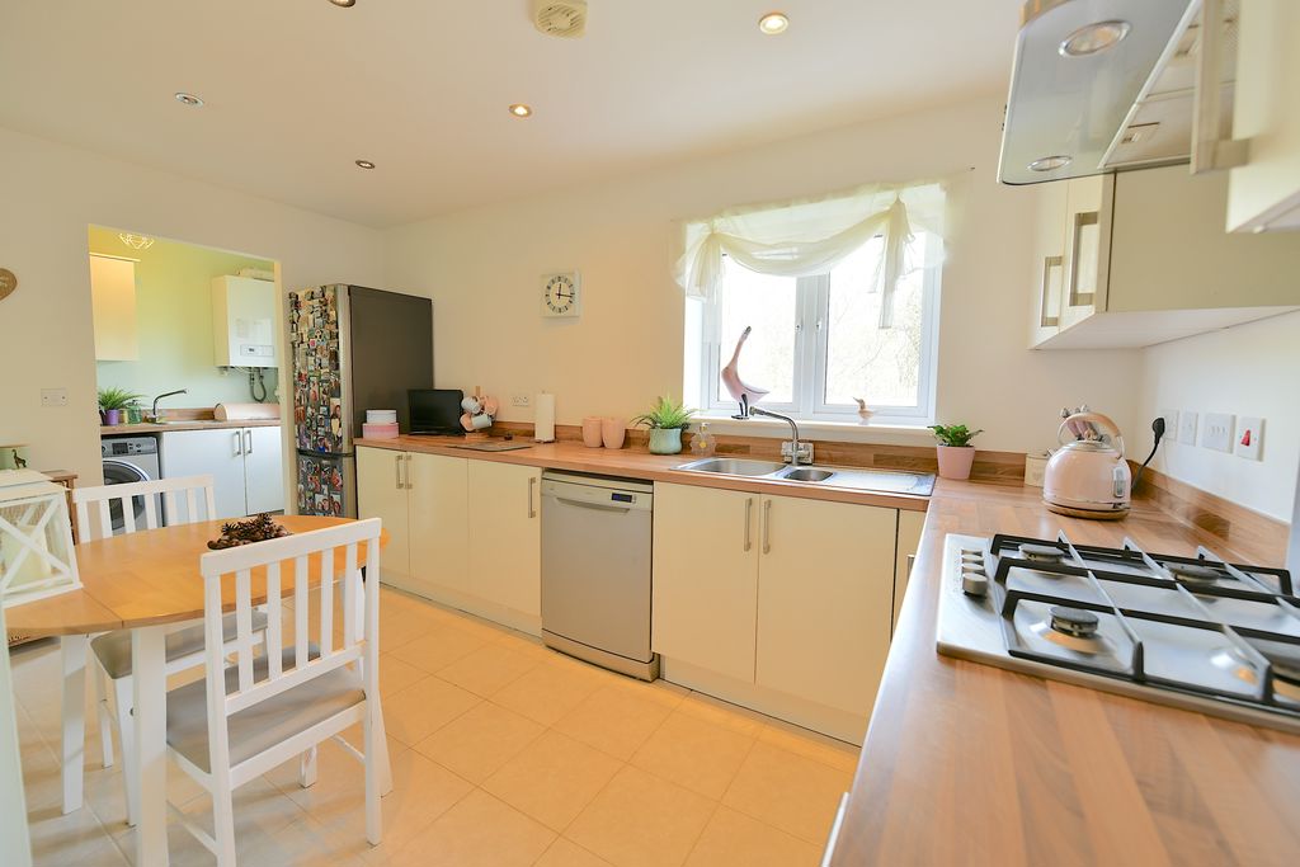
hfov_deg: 104.2
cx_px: 650
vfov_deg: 81.2
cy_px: 434
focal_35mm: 14
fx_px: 506
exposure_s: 1/100
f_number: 5
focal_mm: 14
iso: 160
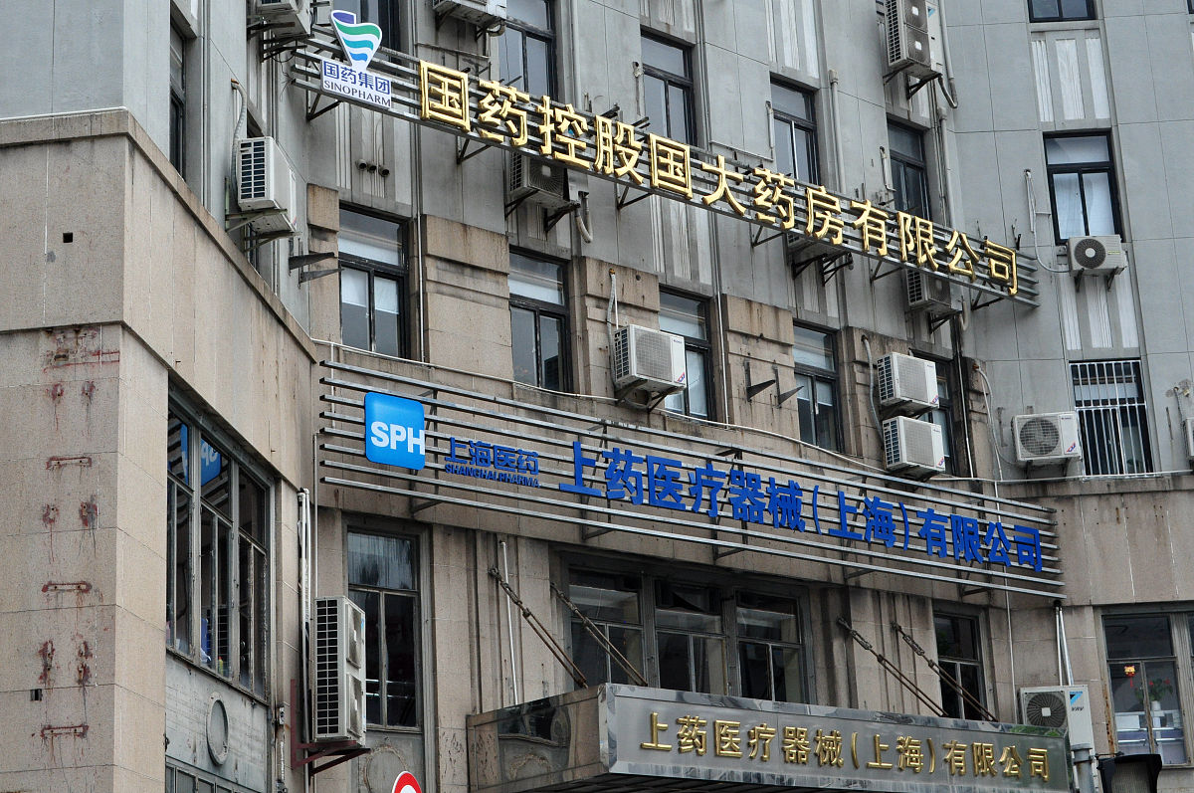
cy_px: 396
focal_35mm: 63
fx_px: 2087
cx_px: 597
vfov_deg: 21.5
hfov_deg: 31.9
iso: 800
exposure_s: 1/500
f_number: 11
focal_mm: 42
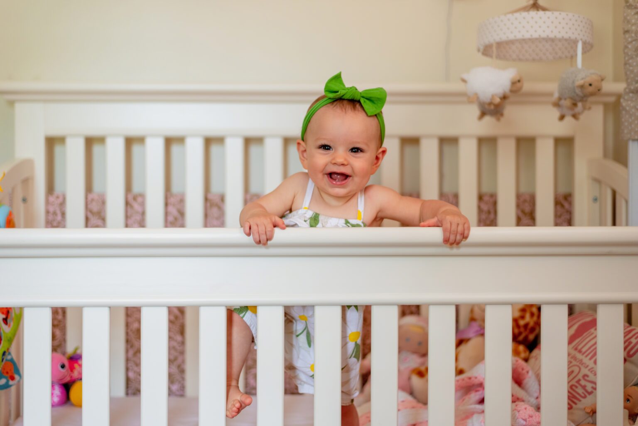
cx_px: 319
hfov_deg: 39.6
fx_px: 886
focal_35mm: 50
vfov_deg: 27.0
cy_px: 213
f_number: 1.8
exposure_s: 1/200
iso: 320
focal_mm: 50
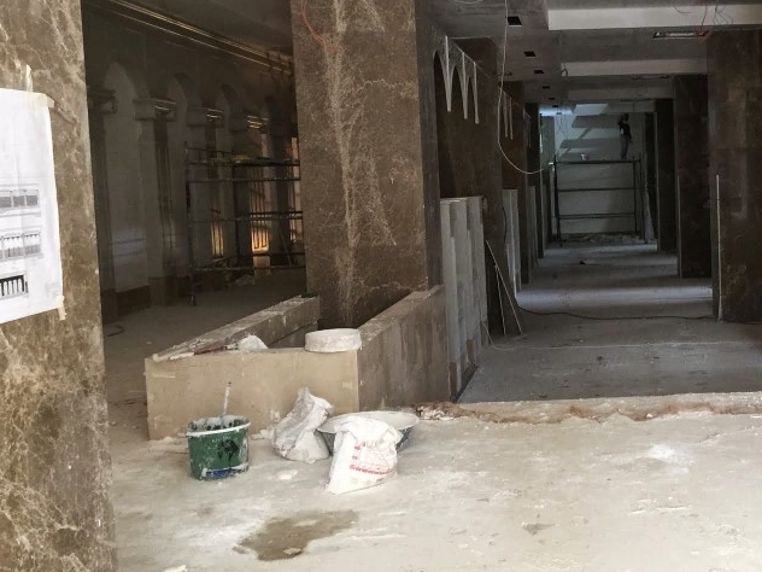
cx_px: 610
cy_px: 257
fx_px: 1035
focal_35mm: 47
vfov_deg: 30.9
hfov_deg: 38.9
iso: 64
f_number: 2.2
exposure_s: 1/15
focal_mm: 4.15
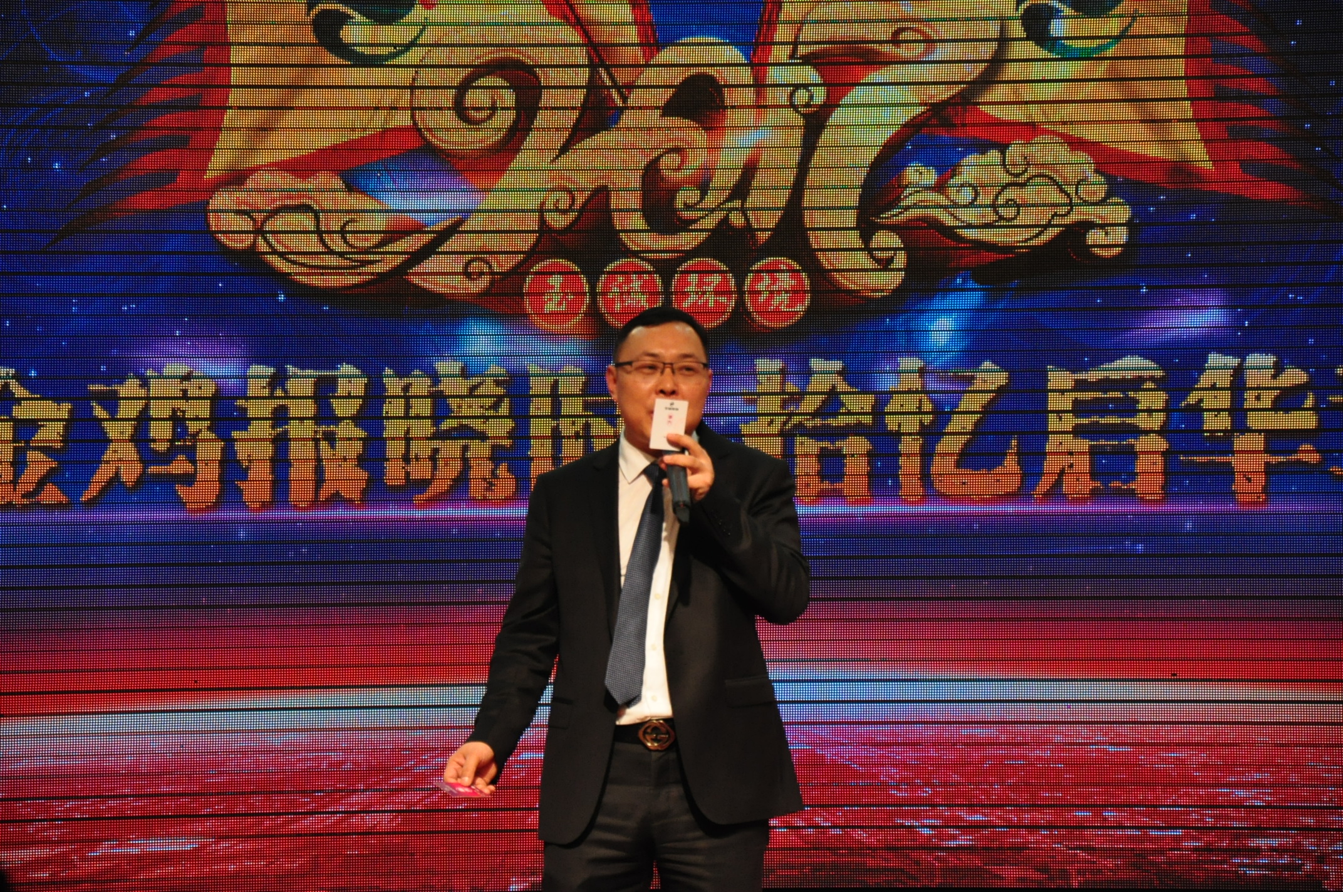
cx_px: 672
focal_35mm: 158
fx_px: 5868
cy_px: 446
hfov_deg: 13.1
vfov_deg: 8.7
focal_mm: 105
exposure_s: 1/250
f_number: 5.6
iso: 1600
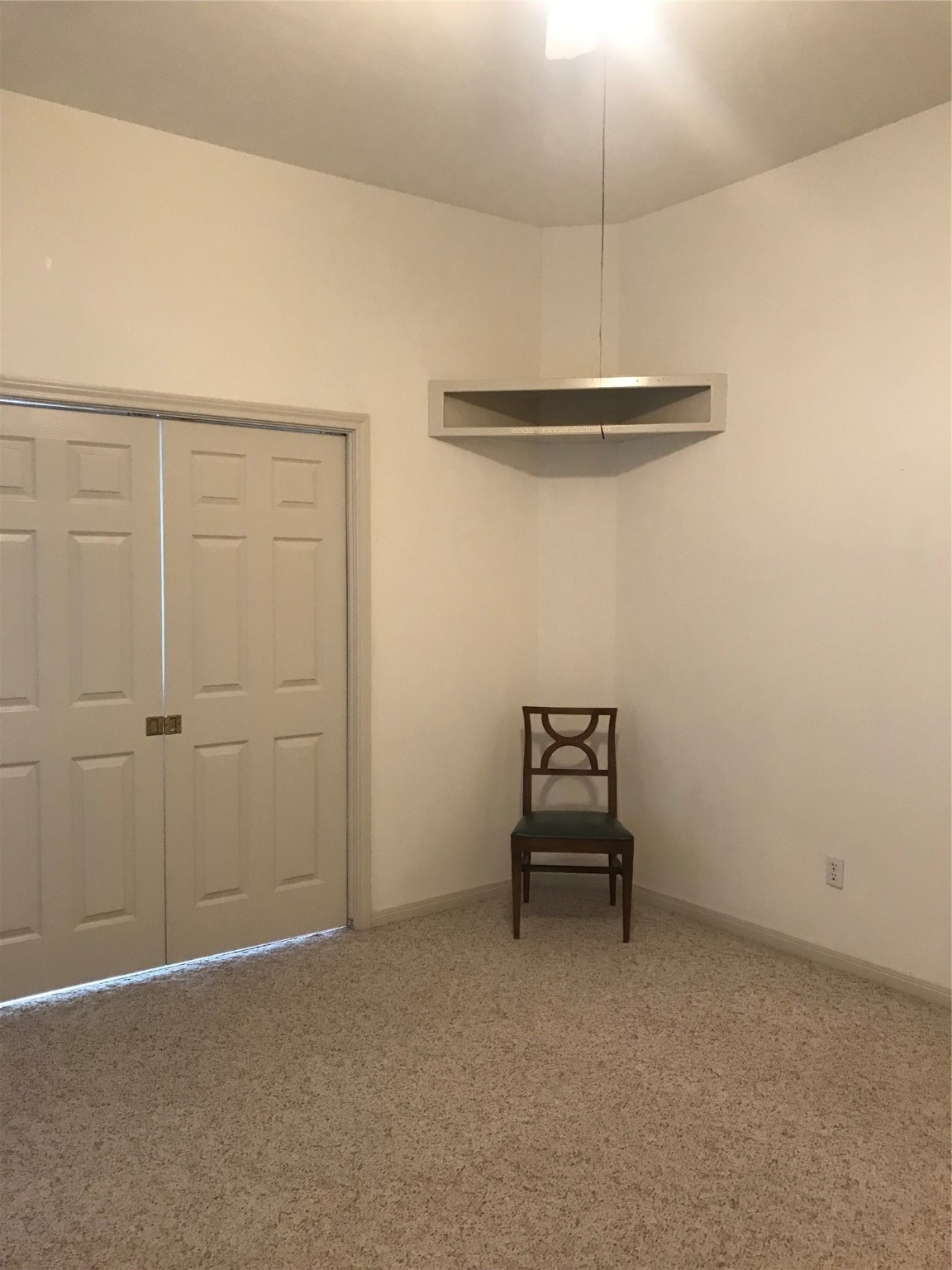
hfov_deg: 49.7
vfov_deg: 63.4
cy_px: 635
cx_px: 476
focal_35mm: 28
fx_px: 1027
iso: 64
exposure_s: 1/15
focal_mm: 3.99
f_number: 1.8
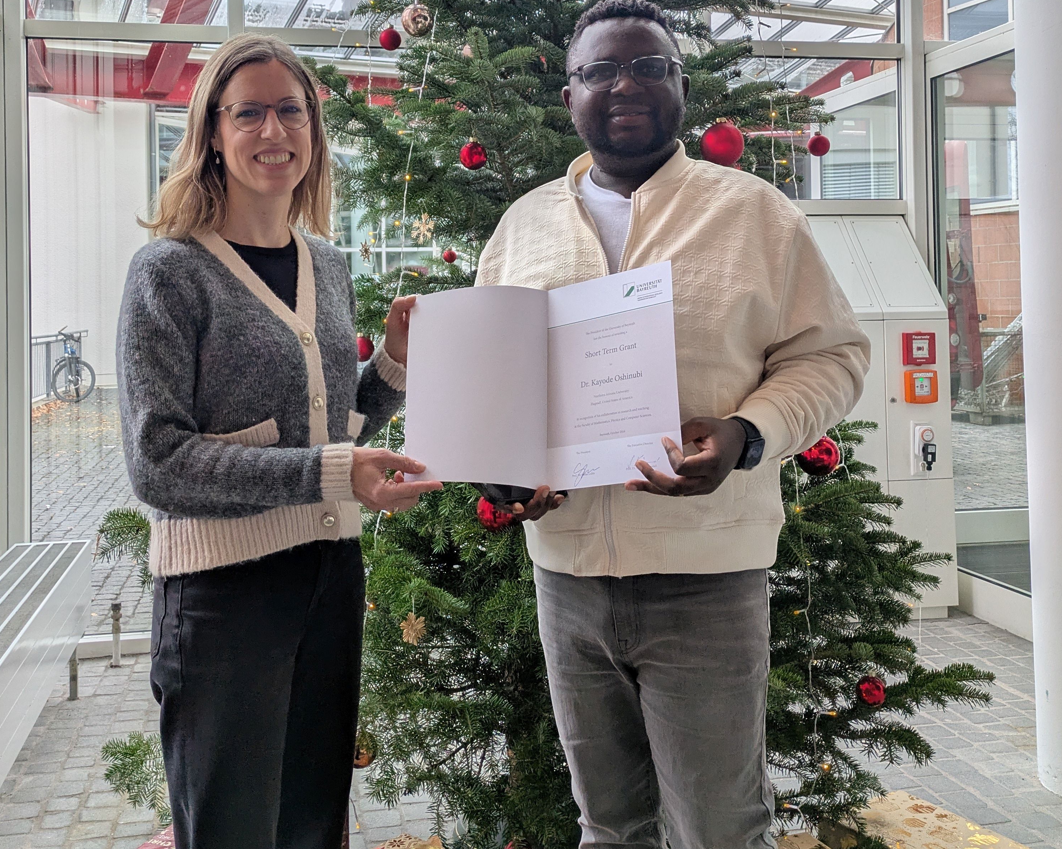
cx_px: 504
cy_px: 285
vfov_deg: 38.7
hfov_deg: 47.9
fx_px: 1194
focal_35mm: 38
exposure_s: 1/279
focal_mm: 5.43
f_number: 1.89
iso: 48
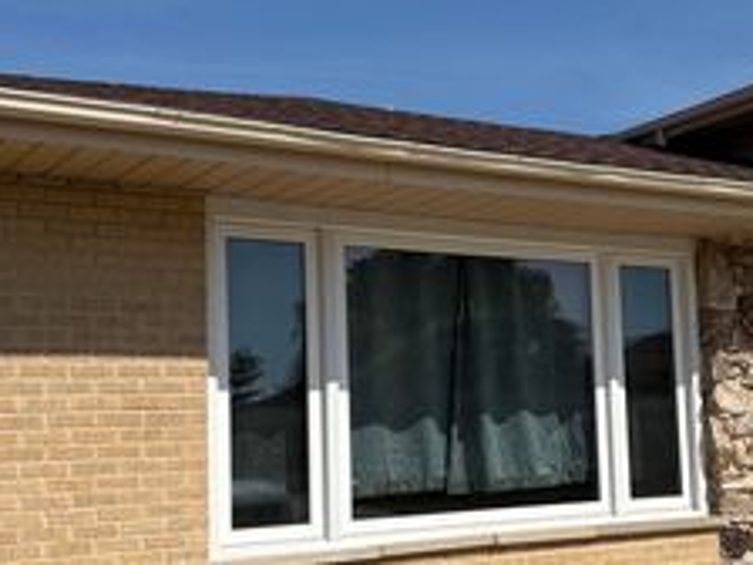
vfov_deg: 25.2
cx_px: 534
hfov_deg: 32.8
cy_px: 335
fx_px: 1262
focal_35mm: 58
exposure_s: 1/10101
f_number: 1.6
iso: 50
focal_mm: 5.96
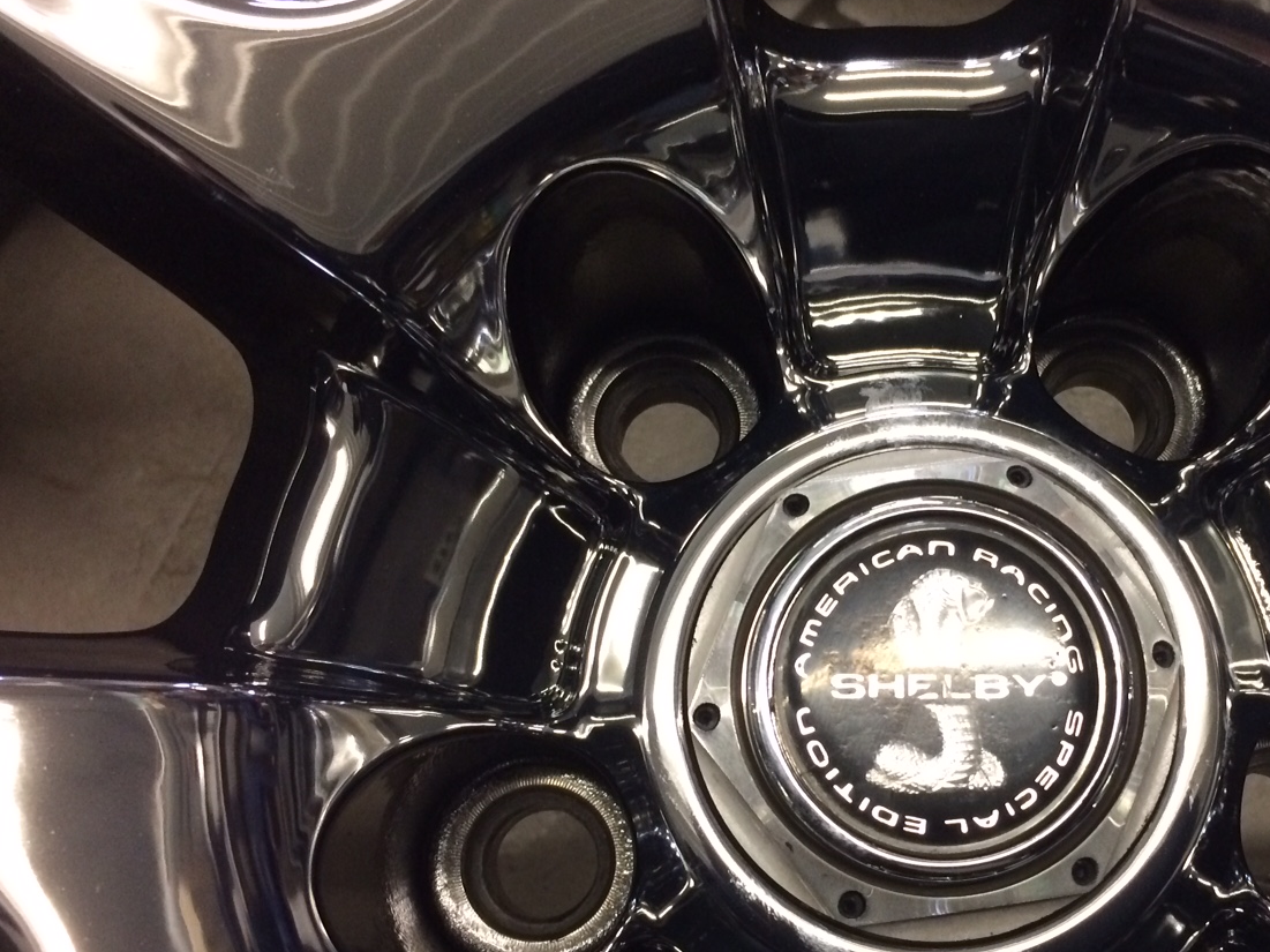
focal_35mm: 43
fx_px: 1577
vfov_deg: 33.5
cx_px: 831
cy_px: 578
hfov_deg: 43.3
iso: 250
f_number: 2.2
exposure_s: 1/30
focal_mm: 4.15
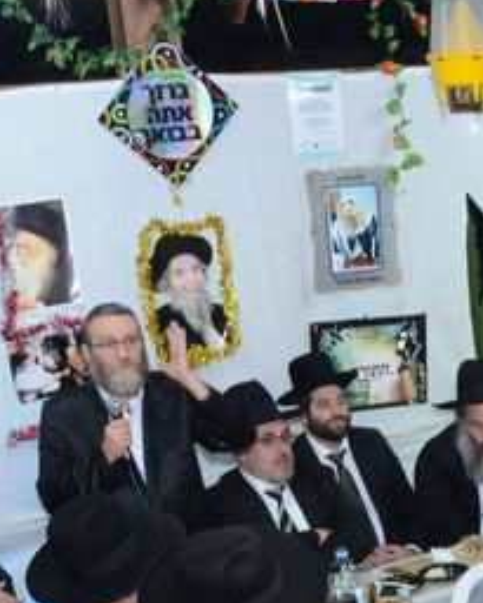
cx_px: 676
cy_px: 572
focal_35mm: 79
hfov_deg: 17.8
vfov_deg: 23.3
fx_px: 1411
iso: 1600
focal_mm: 18
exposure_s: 1/60
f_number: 5.6
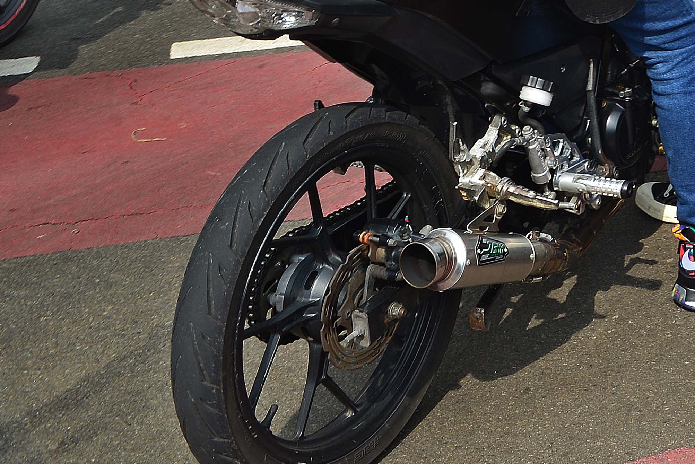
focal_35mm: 69
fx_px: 1333
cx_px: 919
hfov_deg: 25.1
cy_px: -141
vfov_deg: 18.4
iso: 200
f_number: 9
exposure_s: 1/125
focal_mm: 23
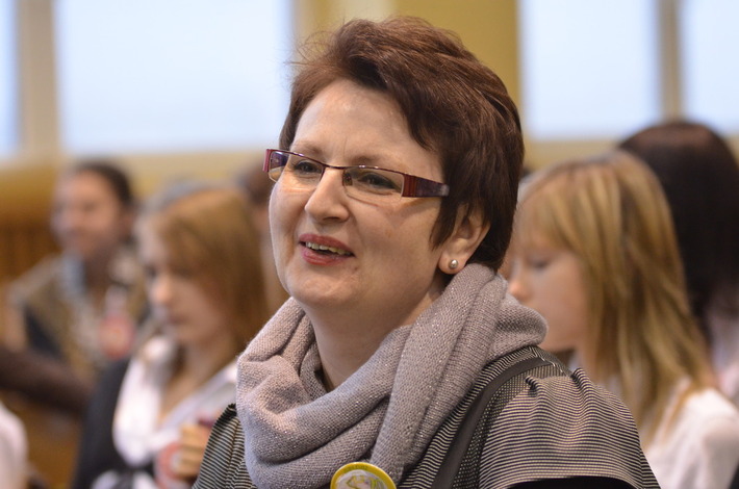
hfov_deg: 15.9
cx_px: 370
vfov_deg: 10.6
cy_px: 244
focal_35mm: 129
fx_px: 2642
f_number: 2.8
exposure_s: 1/125
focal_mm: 86
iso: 1600
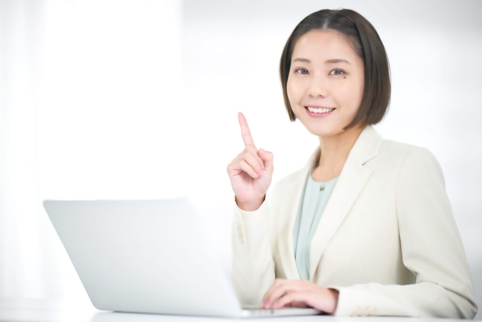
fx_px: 1138
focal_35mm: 85
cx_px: 241
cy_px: 161
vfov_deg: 16.1
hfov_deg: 23.9
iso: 400
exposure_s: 1/400
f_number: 1.4
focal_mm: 85
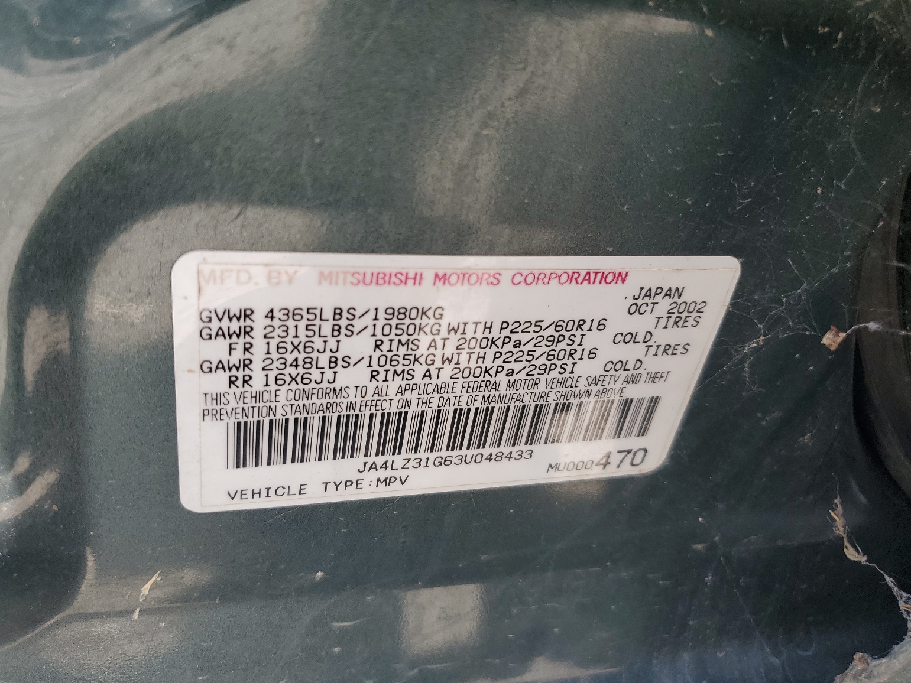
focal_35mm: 27
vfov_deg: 51.4
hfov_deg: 65.3
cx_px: 449
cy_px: 347
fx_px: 711
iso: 50
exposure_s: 1/312
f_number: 1.5
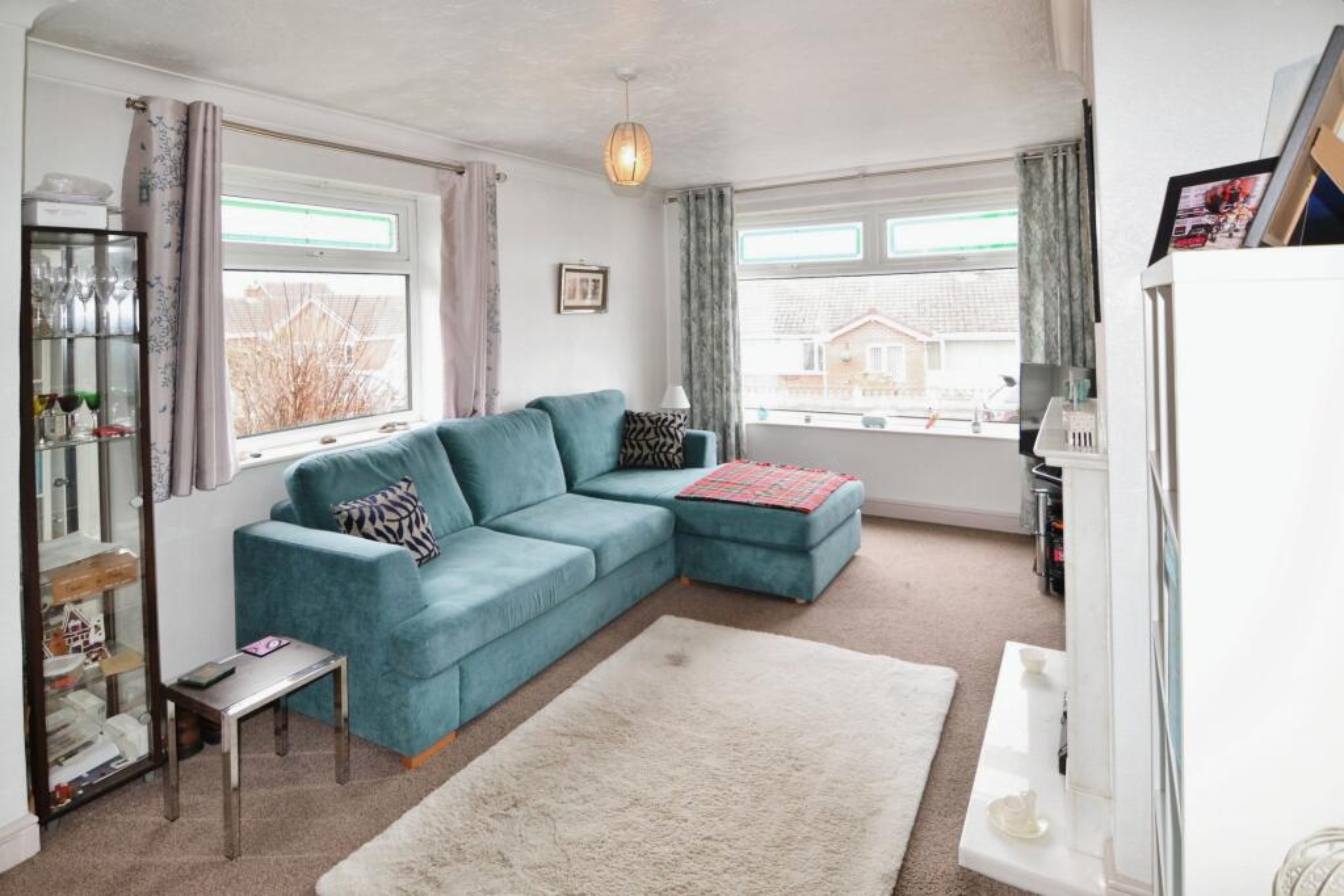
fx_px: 616
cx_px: 672
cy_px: 448
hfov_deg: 95.0
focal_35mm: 16
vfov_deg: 72.1
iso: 400
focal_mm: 11
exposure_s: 1/80
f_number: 4
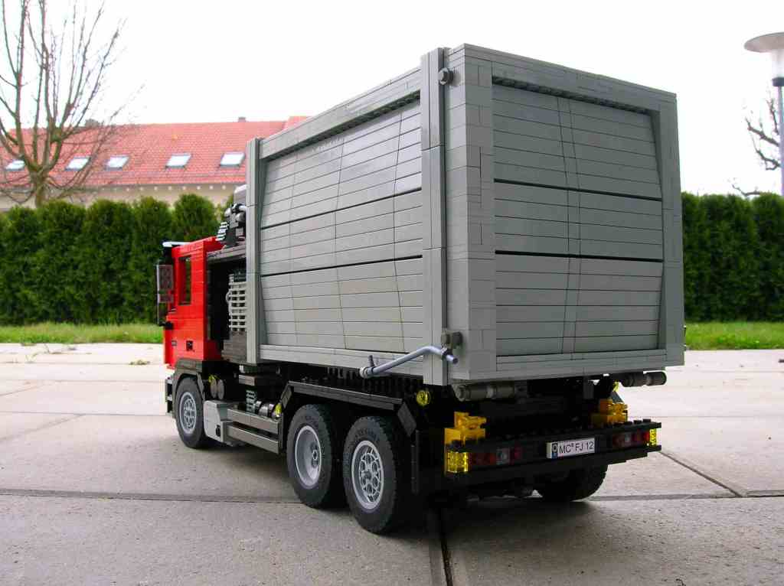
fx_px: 769
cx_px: 392
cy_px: 293
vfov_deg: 41.7
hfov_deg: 54.0
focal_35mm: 34
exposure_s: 1/43.8
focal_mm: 5.7
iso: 50
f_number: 4.9
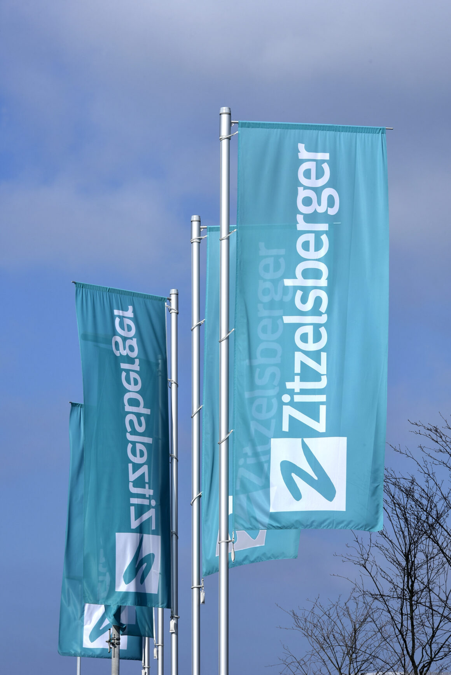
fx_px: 2291
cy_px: 338
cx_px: 226
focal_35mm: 122
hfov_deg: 11.2
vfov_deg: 16.8
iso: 100
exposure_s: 1/160
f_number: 20
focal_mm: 122
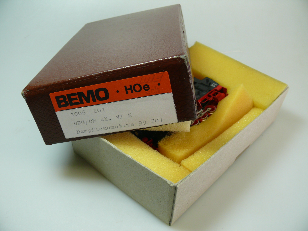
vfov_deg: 40.7
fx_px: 311
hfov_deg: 52.6
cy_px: 116
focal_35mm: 35
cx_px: 154
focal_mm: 7.4
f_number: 3.6
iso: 100
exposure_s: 1/100
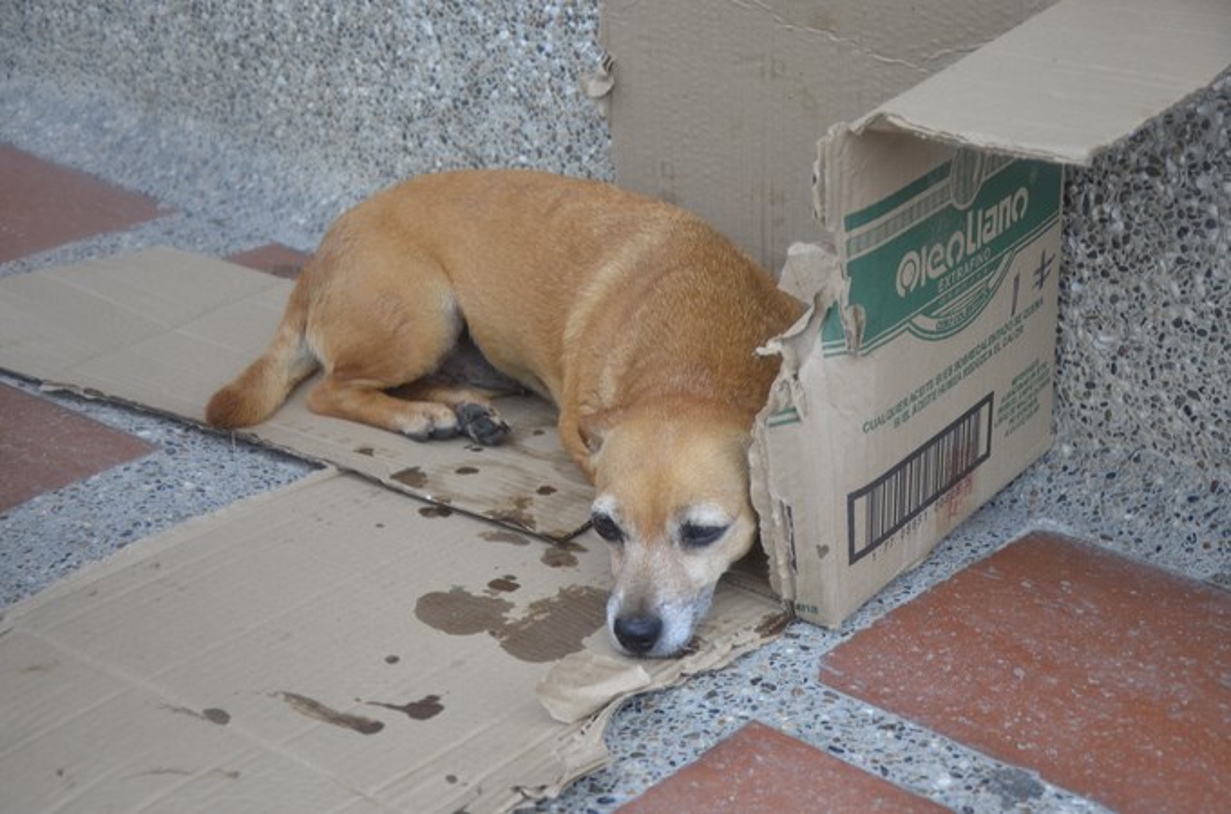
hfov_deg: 29.9
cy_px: 407
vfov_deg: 20.1
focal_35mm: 68
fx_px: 2303
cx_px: 616
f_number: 4.8
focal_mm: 45
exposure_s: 1/60
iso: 800
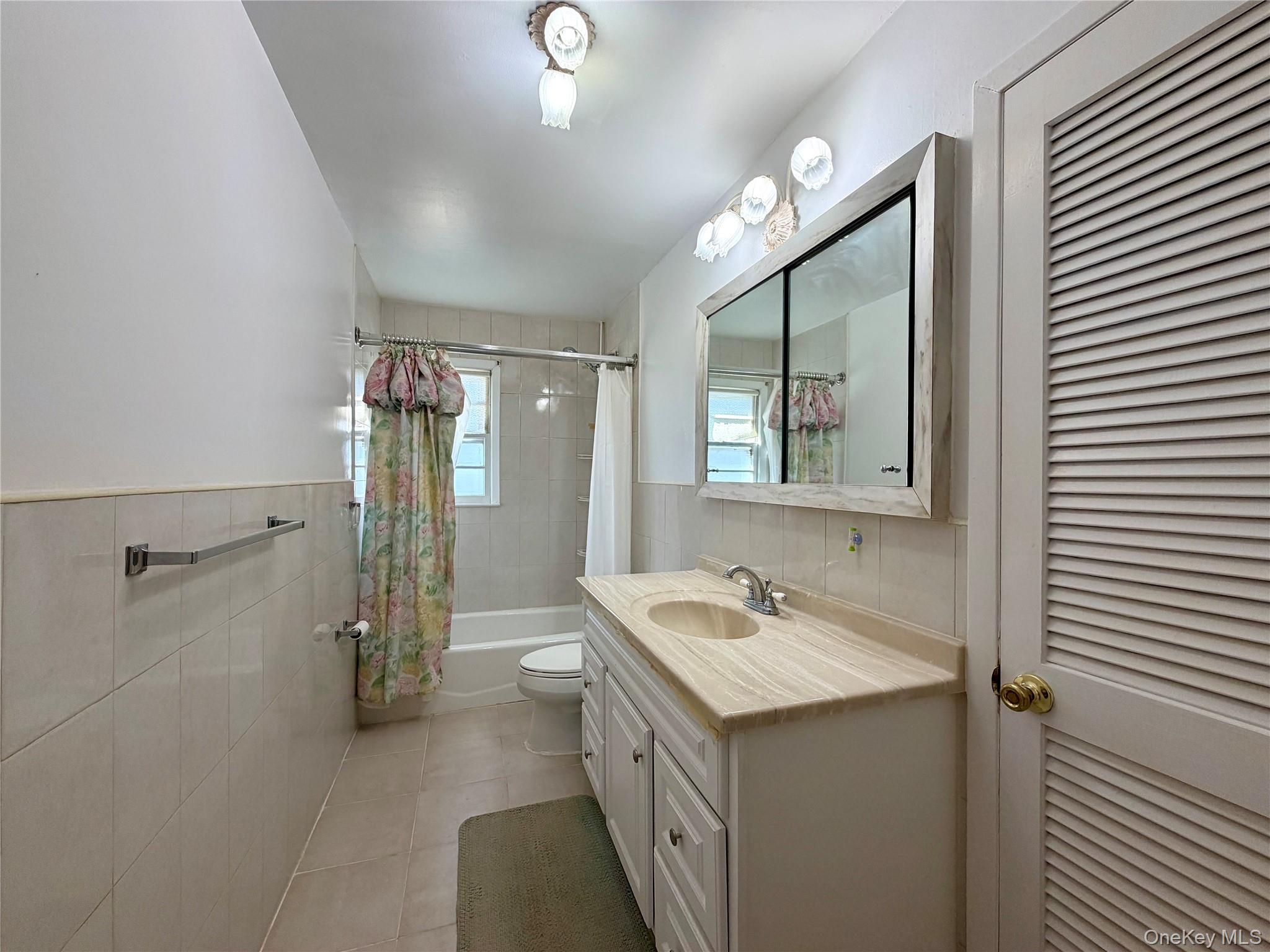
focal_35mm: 14
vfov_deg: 85.7
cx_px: 635
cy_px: 476
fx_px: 514
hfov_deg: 102.1
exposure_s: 1/120
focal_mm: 2.22
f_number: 2.2
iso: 100
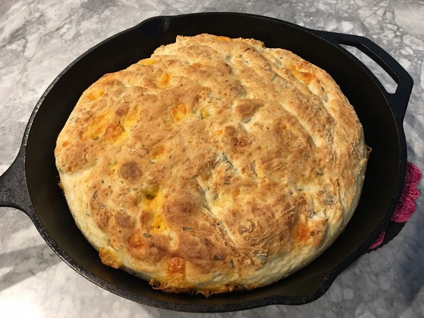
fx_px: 355
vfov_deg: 48.2
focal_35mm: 29
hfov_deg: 61.7
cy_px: 159
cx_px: 212
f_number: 2.2
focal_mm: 4.15
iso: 100
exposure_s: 1/15
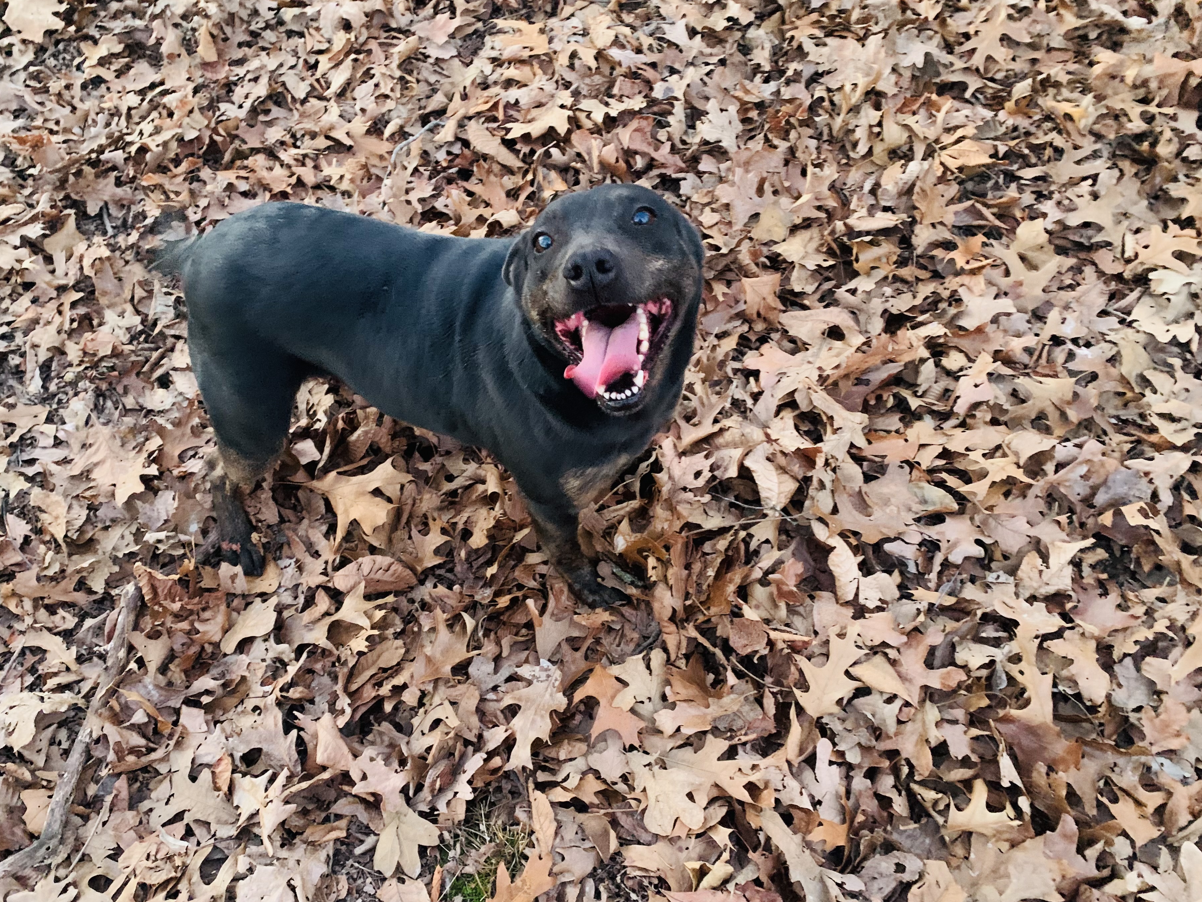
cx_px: 545
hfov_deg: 61.5
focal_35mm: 29
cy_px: 422
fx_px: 1007
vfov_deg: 48.2
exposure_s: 1/30
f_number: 1.8
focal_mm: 4.25
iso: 640
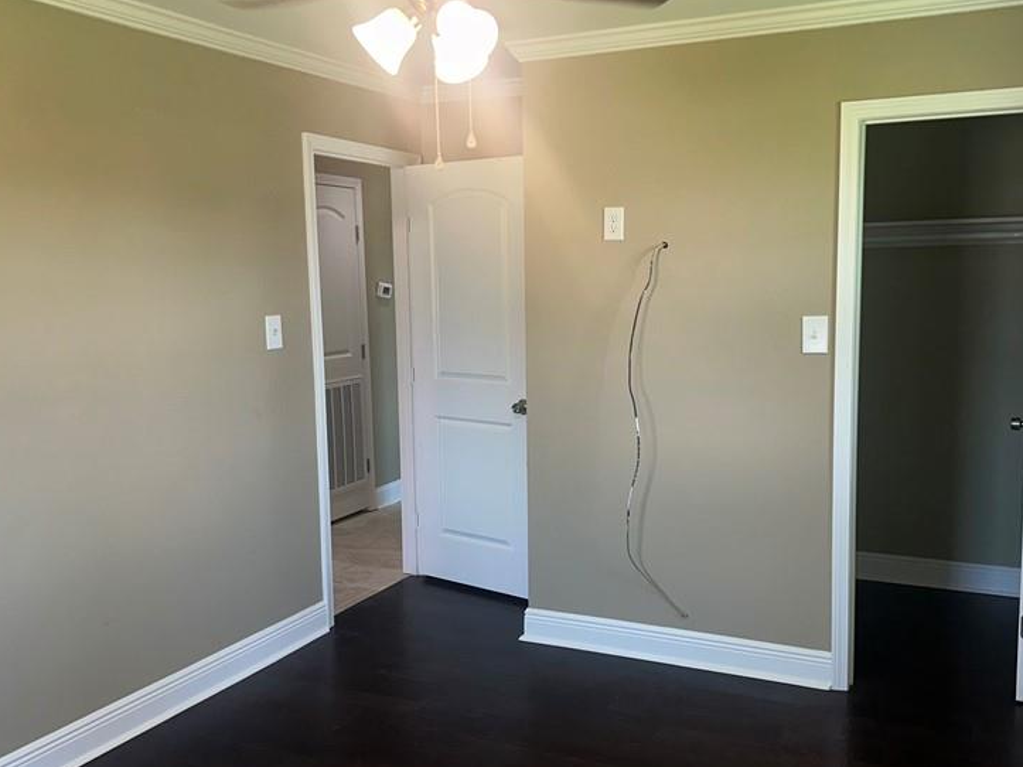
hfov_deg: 53.9
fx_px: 1005
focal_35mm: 34
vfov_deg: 41.8
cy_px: 402
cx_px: 550
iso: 64
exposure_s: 1/120
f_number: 1.78
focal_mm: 6.86
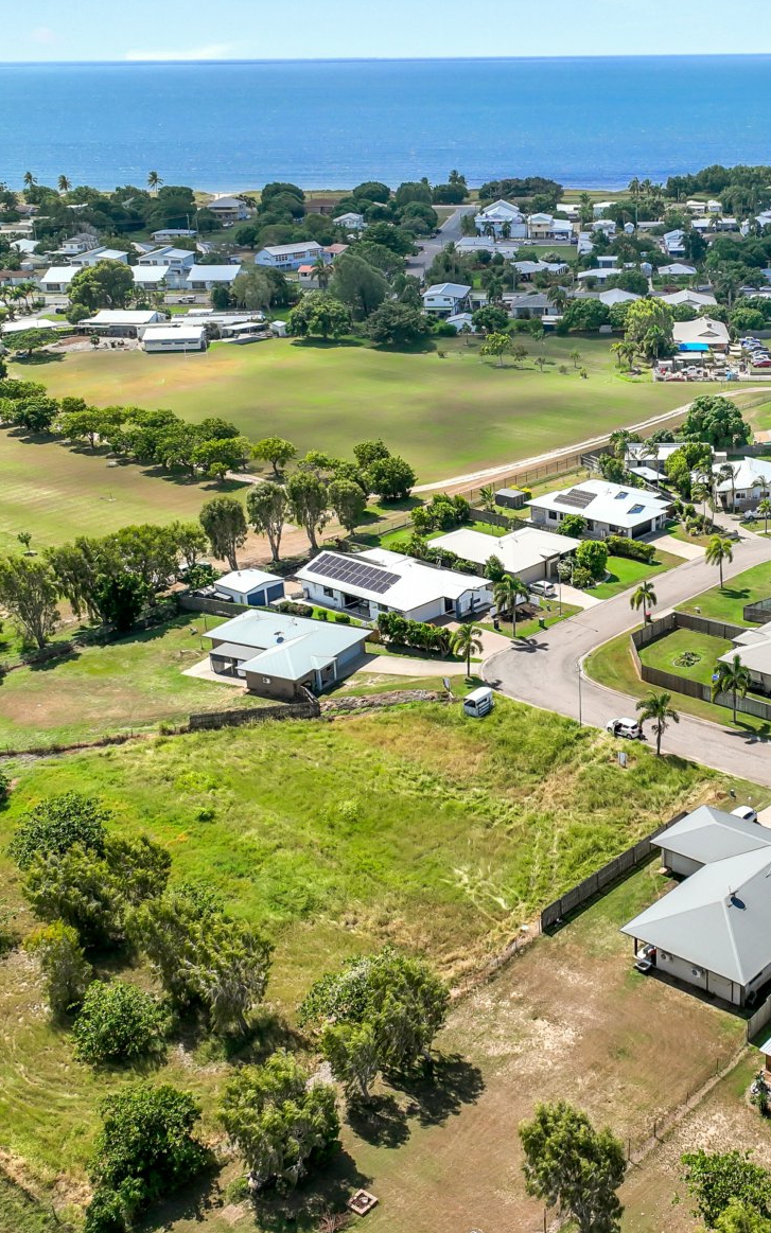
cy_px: 556
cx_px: 608
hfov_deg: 29.9
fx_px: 1412
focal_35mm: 42
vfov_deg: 47.1
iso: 120
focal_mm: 12.29
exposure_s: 1/2500
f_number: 2.8
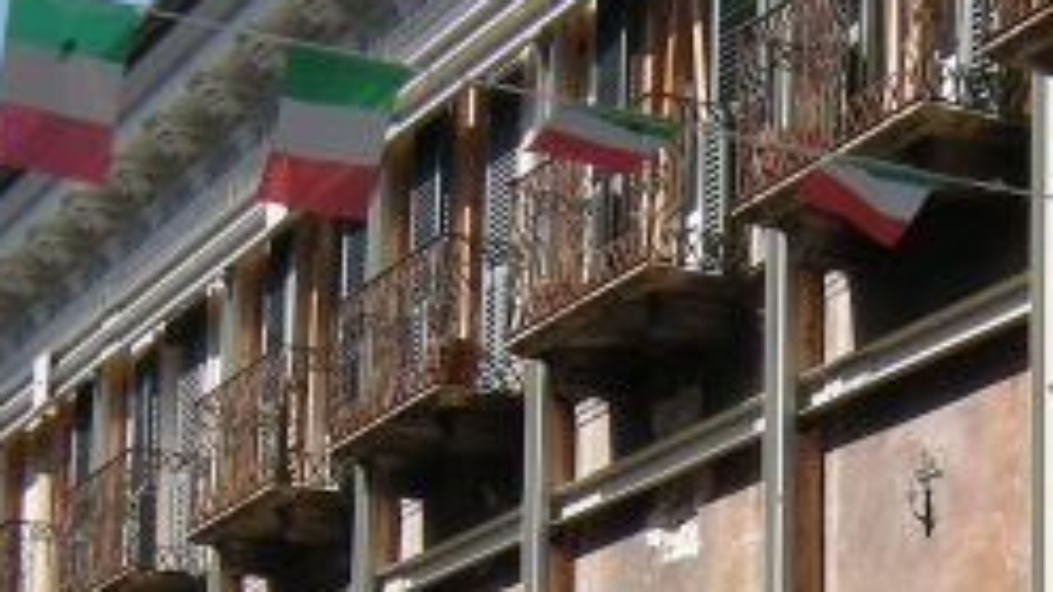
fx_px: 3713
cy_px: 867
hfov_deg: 16.0
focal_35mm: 133
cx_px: 901
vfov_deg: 8.9
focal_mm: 6.3
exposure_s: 1/168
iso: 64
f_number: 6.4
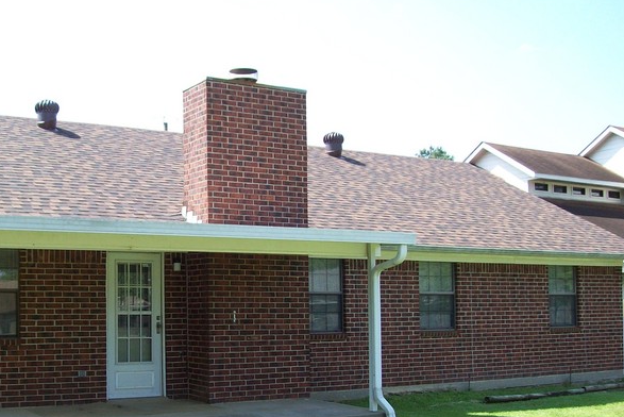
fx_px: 884
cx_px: 215
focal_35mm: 51
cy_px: 288
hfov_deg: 38.5
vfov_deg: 26.3
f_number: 2.7
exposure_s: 1/437
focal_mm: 6
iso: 80
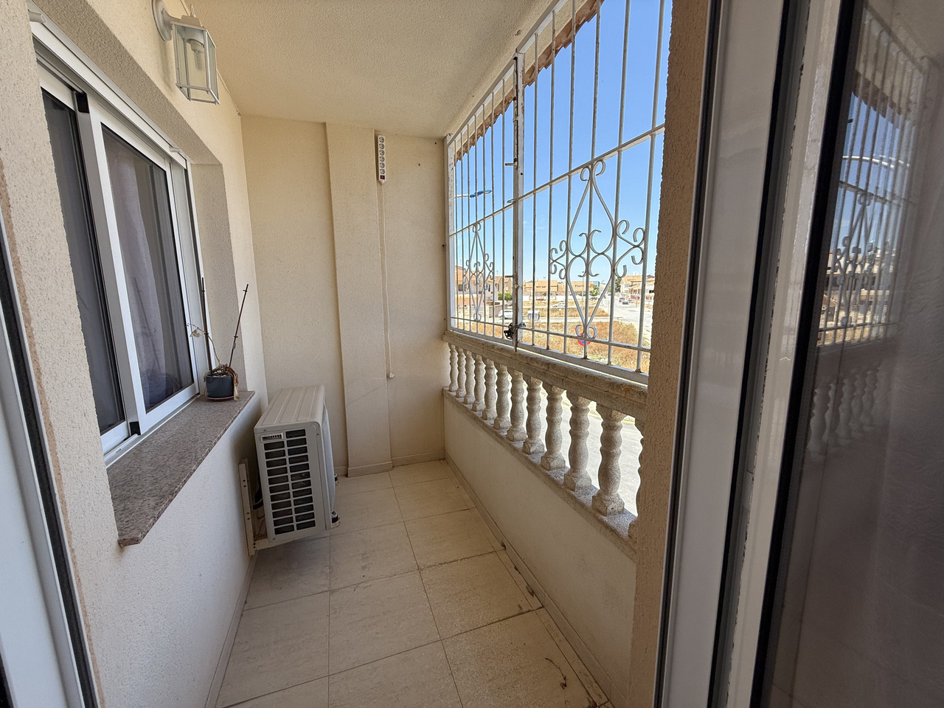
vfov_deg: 85.7
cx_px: 472
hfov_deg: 102.1
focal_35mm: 14
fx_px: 382
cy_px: 354
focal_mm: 2.22
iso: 50
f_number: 2.2
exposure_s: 1/709
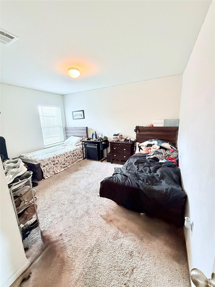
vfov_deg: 102.1
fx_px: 116
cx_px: 108
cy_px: 144
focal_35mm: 14
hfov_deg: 85.7
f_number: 2.2
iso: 500
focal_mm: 2.22
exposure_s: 1/60
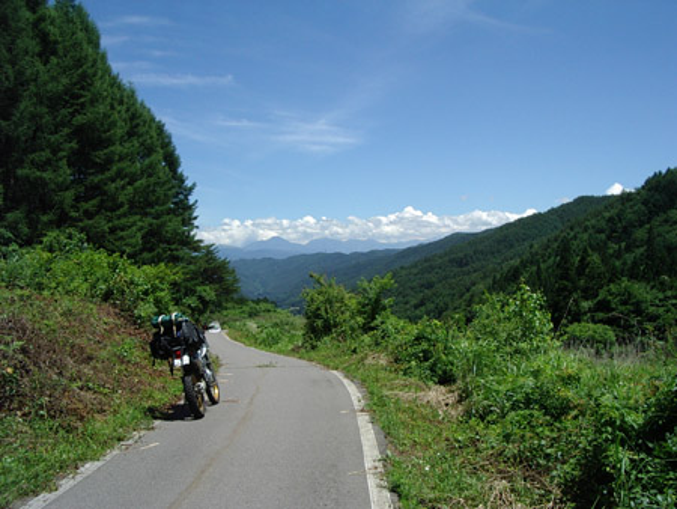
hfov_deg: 49.0
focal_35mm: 38
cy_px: 254
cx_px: 338
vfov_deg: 37.8
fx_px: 744
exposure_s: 1/500
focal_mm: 5.8
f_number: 4.8
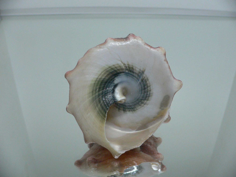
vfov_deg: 40.7
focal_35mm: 35
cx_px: 118
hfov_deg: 52.6
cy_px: 88
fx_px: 239
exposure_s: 1/60
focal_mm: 4.6
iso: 200
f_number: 2.8
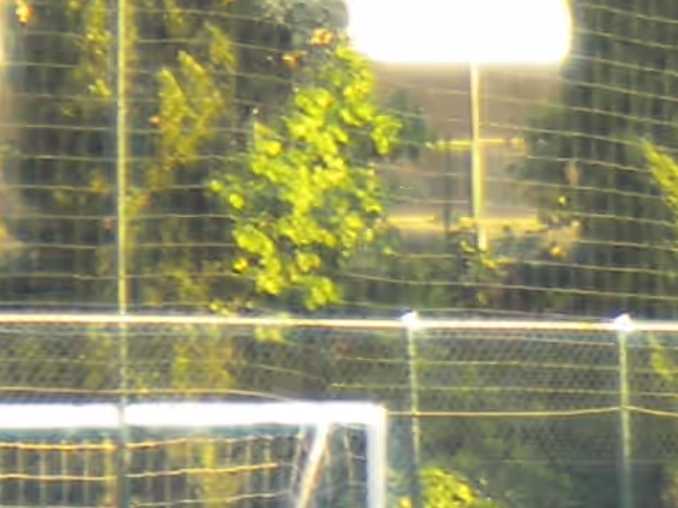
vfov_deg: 5.4
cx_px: 2377
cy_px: 1346
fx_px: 5210
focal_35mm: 266
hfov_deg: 6.5
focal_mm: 6.3
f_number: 3.1
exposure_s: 1/55
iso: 80
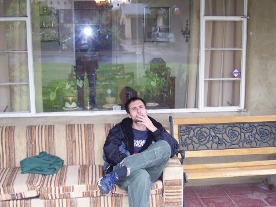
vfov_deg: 28.5
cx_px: 131
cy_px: 123
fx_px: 406
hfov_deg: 37.5
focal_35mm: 51
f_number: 2.8
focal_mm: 8
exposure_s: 1/60
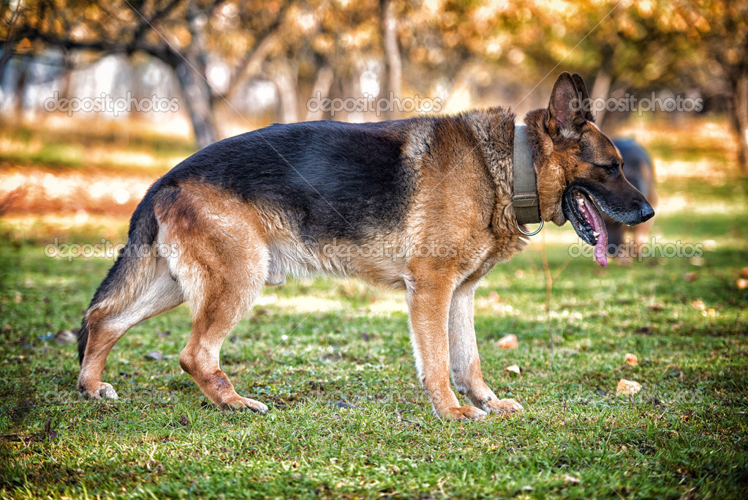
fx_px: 2598
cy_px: 250
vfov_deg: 11.0
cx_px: 374
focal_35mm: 125
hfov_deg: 16.4
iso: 125
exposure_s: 1/250
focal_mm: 125
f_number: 2.8
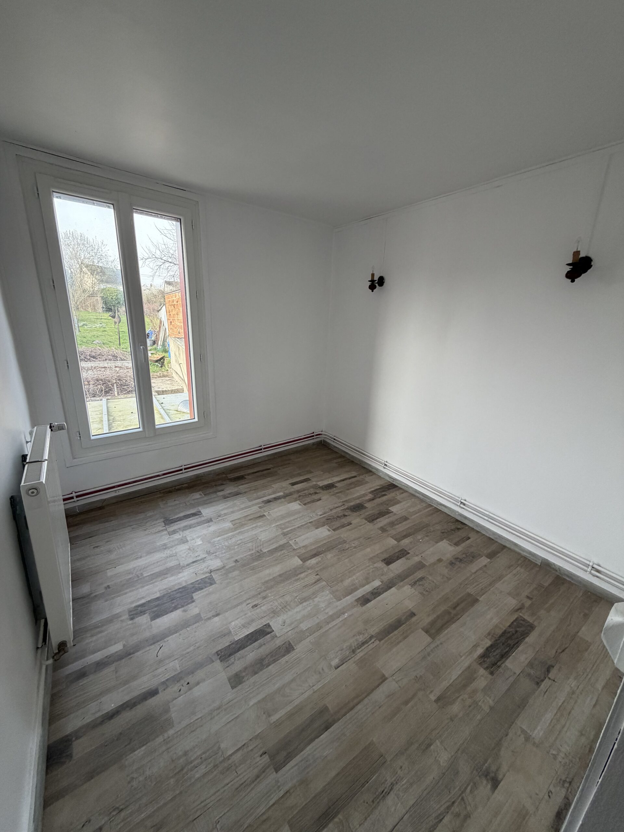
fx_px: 336
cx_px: 312
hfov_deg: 85.7
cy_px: 416
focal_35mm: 14
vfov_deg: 102.1
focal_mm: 2.22
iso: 250
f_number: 2.2
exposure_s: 1/121
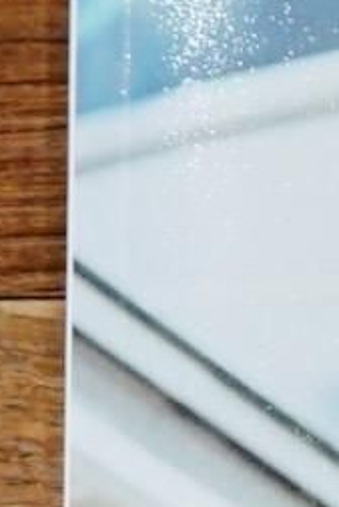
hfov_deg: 5.5
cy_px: 764
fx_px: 3413
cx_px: 804
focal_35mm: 242
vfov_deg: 8.3
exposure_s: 1/250
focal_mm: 34
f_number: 4
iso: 1000
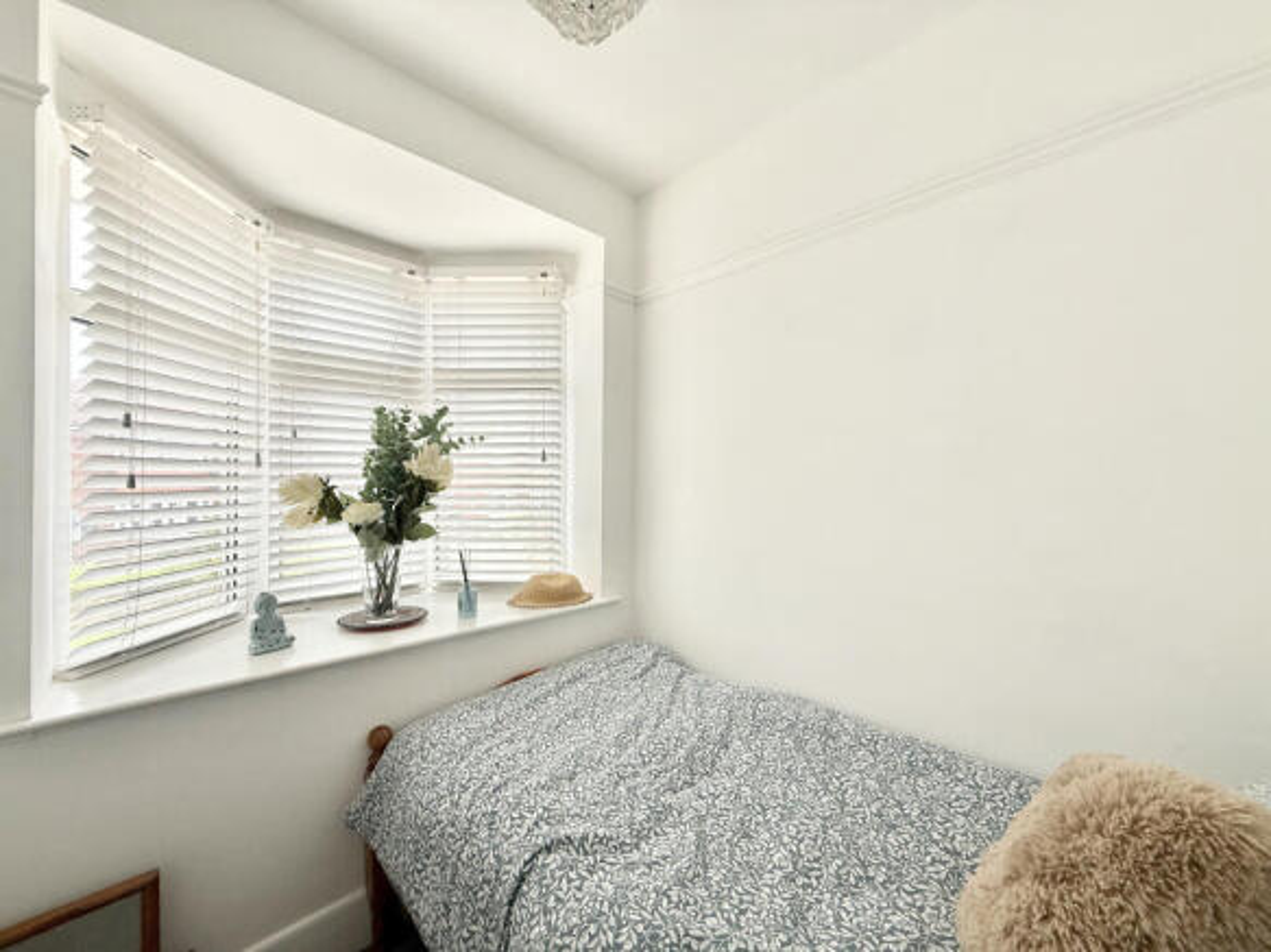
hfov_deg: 102.1
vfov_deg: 85.7
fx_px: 514
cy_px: 476
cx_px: 636
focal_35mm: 14
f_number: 2.2
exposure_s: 1/107
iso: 40
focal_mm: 2.22
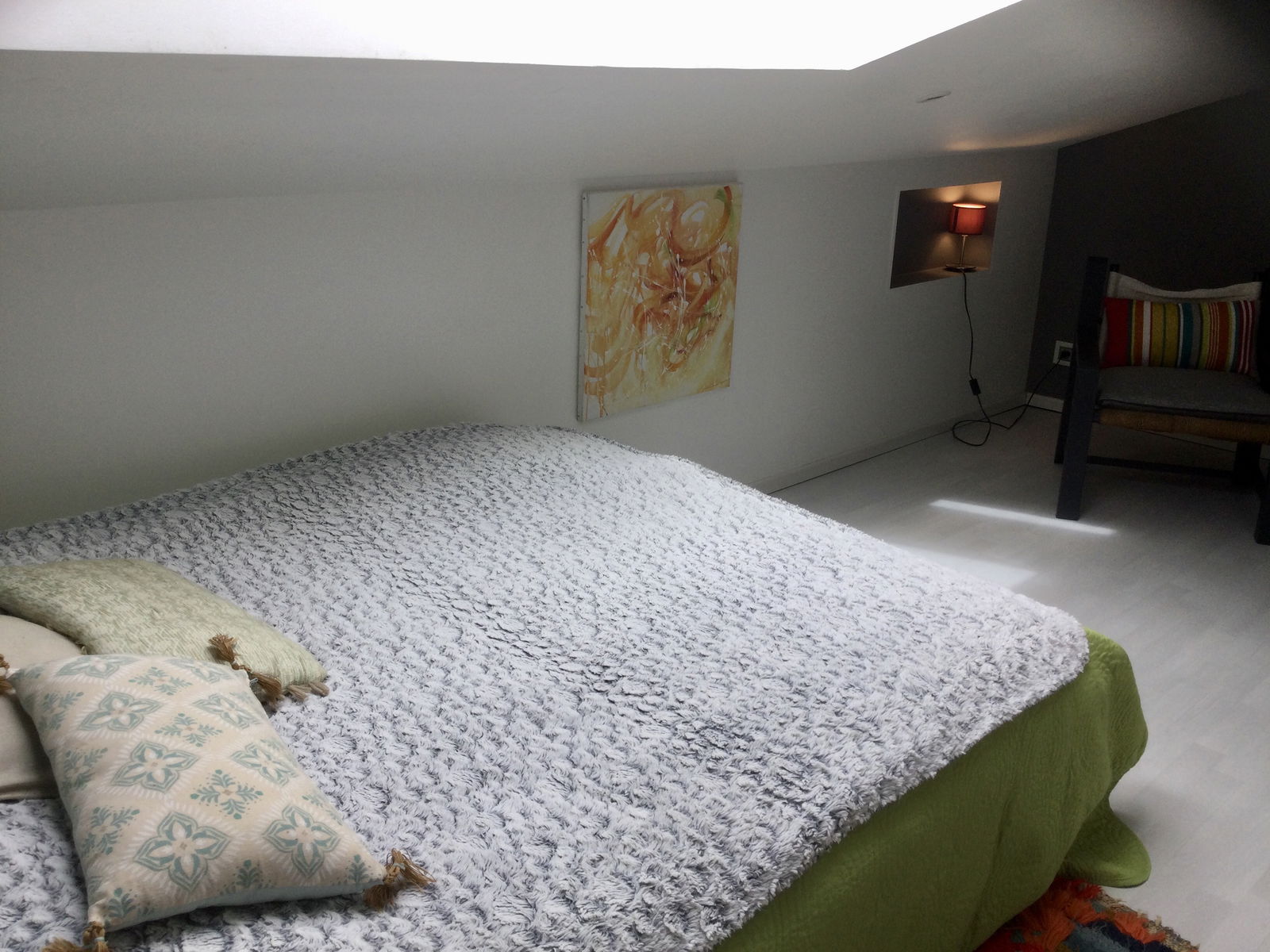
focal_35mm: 31
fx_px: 1137
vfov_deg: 45.4
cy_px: 476
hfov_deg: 58.4
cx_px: 635
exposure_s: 1/114
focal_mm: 3.3
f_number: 2.4
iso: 25
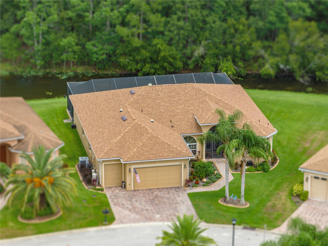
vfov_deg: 9.2
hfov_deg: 12.3
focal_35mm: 161
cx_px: 164
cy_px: 123
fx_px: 1526
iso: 100
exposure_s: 1/120
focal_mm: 29.85
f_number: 4.4
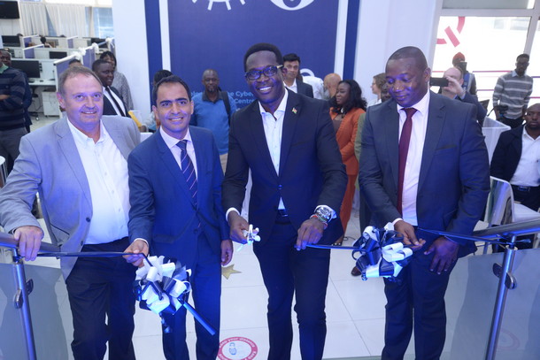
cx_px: 270
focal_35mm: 34
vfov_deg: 38.9
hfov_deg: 55.8
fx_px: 510
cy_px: 180
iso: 2500
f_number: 5.6
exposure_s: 1/100
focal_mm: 34
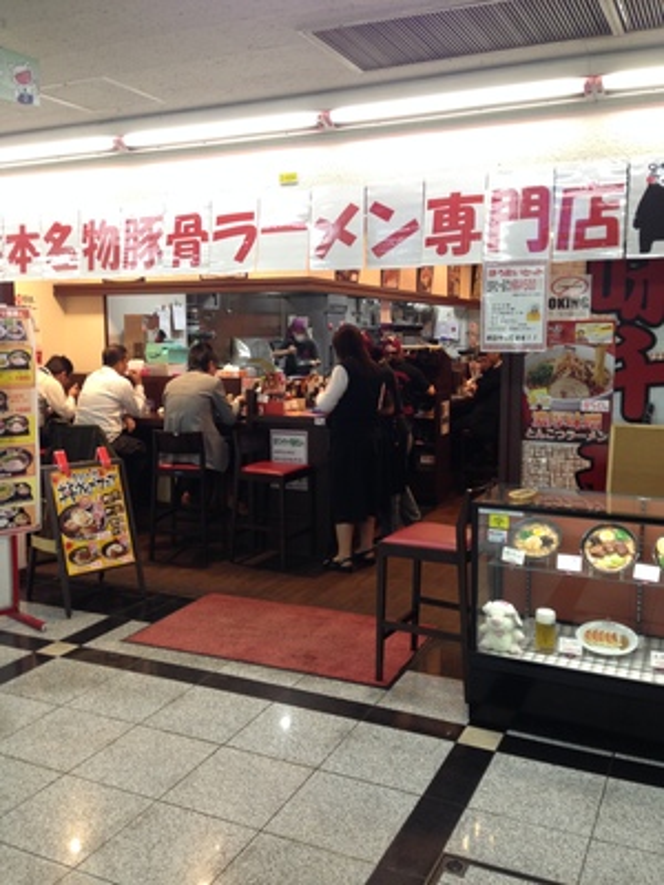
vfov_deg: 55.4
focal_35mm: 33
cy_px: 442
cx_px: 332
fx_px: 844
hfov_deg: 42.9
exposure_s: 1/20
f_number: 2.4
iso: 100
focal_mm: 4.12
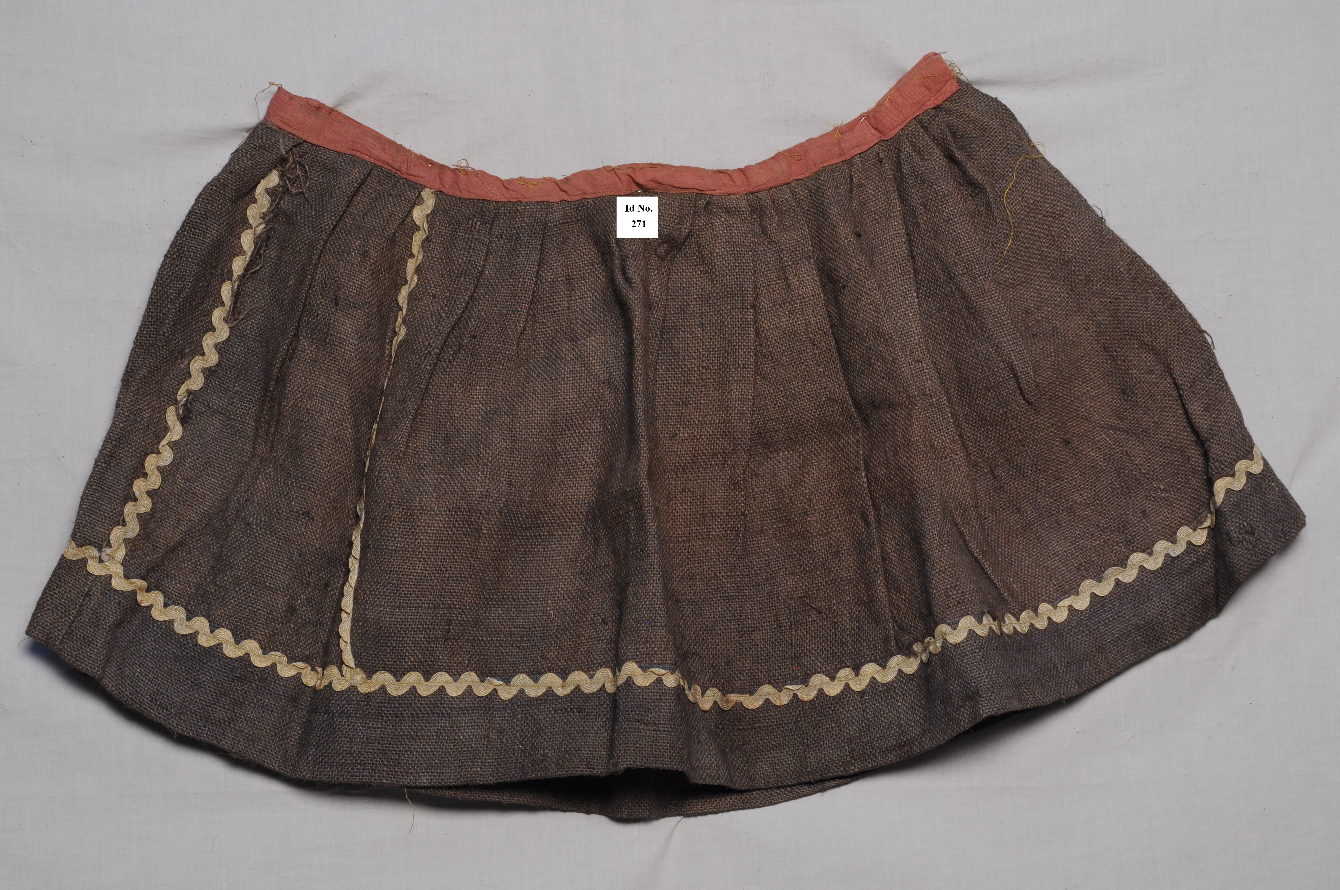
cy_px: 445
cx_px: 670
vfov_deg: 15.7
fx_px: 3234
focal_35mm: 87
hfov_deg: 23.4
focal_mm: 58
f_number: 11
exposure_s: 1/8
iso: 400
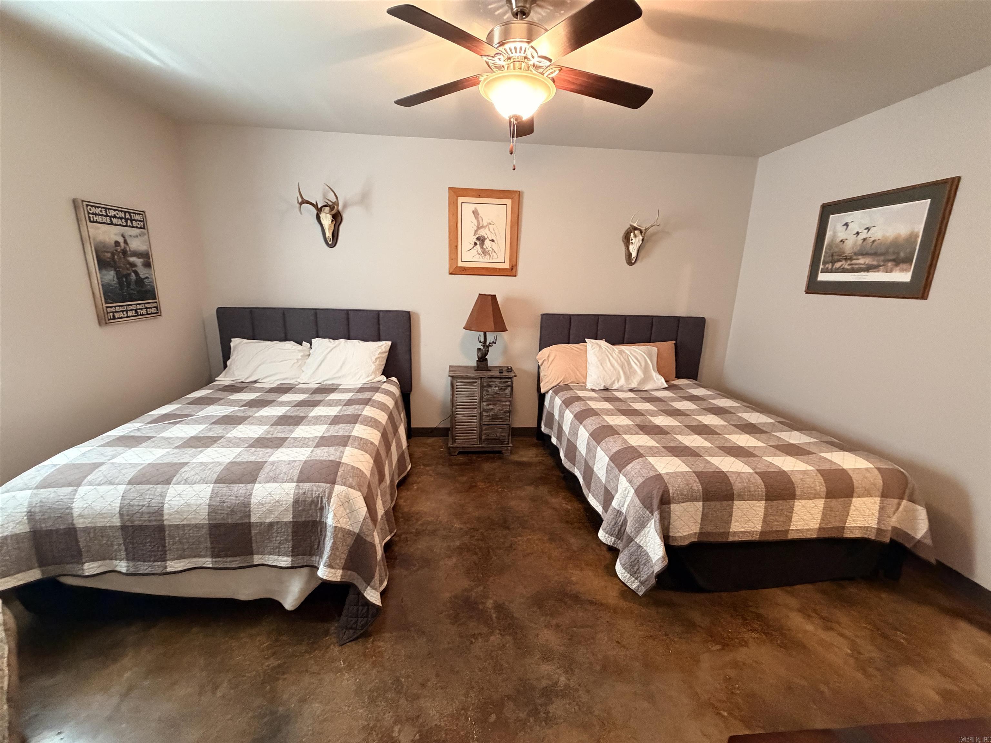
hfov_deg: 102.1
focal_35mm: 14
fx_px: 401
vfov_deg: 85.7
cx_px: 496
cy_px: 372
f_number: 2.2
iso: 640
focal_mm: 2.22
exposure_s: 1/60
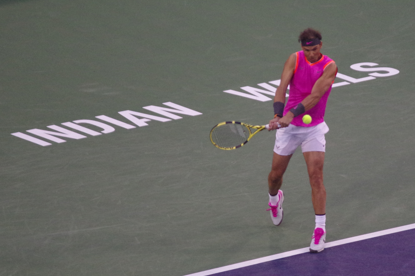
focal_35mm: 350
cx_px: 225
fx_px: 4032
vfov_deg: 3.9
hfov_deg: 5.9
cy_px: 150
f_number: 2.8
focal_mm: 200
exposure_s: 1/3200
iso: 3200
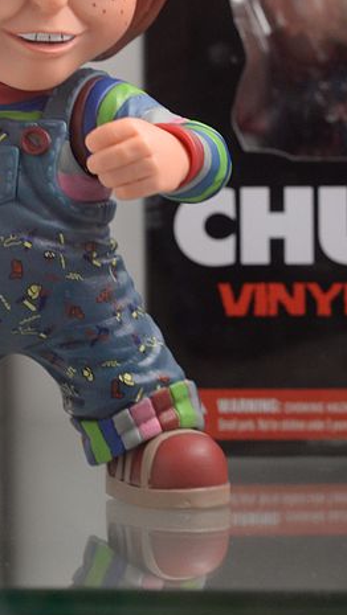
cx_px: 32
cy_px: 175
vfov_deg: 15.8
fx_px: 2205
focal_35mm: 135
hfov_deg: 9.0
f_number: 5.6
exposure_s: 1/125
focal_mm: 50
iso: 1600
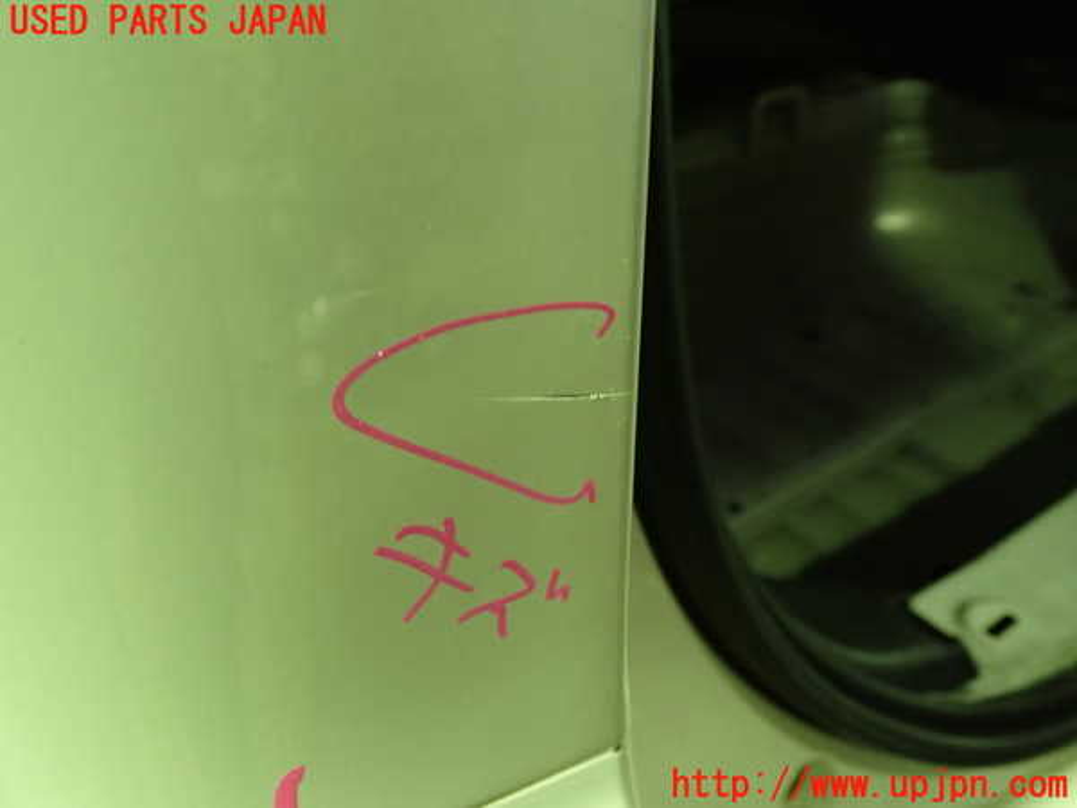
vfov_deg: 46.8
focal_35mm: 30
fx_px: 933
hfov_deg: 60.0
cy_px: 404
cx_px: 538
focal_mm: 5.4
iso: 800
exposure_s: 1/30
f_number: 2.3
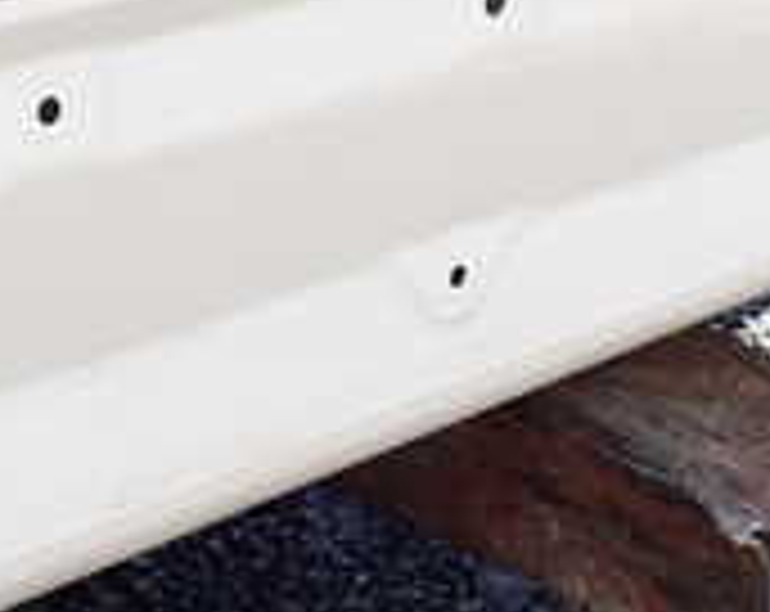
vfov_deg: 14.9
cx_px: 360
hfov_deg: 18.7
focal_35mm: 103
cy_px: 364
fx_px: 2342
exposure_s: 1/250
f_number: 3.2
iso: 100
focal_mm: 5.4
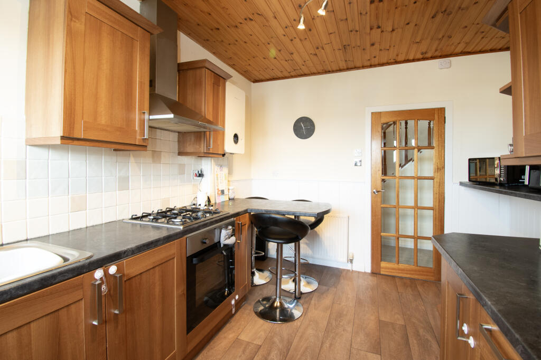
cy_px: 180
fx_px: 225
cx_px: 270
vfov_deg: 77.3
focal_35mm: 15
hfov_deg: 100.4
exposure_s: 1/6
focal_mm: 10
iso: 320
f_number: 8
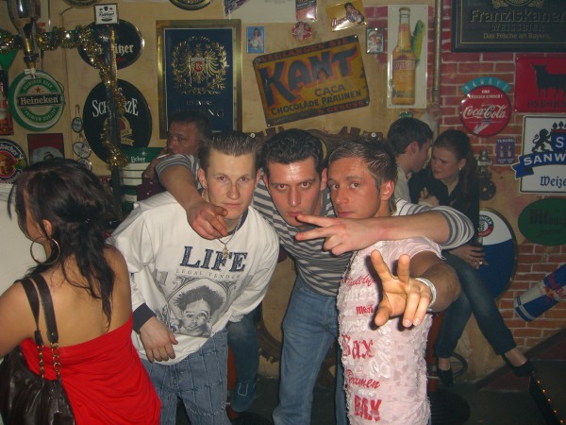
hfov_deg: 49.0
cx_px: 283
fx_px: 621
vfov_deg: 37.7
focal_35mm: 38
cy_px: 212
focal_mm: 7.9
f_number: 2.8
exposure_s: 1/60
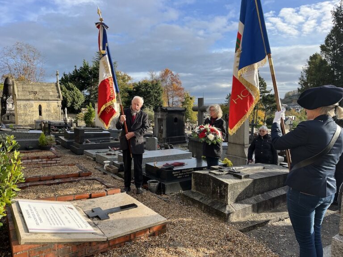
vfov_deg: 53.1
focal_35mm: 26
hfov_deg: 67.3
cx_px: 172
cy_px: 128
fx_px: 258
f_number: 1.6
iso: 50
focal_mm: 5.1
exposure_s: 1/1279
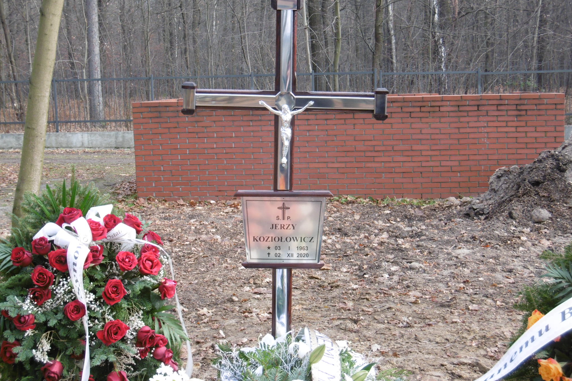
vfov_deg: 25.0
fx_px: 858
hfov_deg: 36.9
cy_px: 165
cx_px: 290
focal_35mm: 54
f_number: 4
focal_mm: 9.2
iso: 100
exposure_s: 1/60
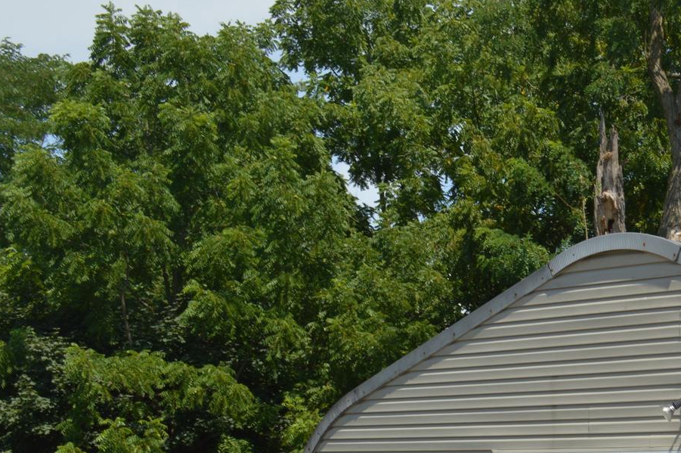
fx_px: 1417
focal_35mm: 75
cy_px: 500
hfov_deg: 24.9
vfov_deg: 17.5
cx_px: 769
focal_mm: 22
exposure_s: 1/200
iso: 100
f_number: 9
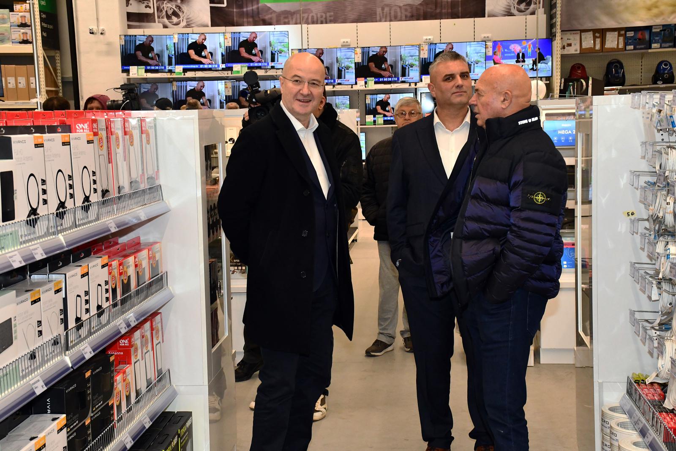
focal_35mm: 57
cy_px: 226
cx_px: 338
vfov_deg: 23.8
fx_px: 1070
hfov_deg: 35.1
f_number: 10
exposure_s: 1/125
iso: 3200
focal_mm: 38
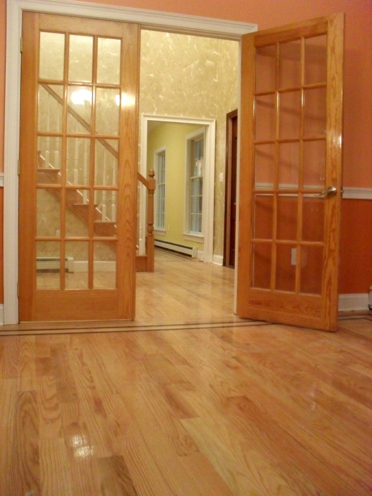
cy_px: 248
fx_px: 502
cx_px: 186
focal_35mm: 35
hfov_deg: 40.7
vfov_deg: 52.6
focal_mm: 6.3
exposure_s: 1/15
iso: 400
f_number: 3.2
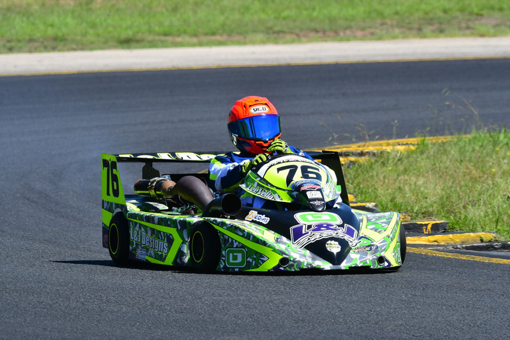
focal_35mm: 585
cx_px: 255
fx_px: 8290
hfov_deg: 3.5
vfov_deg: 2.4
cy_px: 170
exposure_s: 1/640
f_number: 11
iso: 500
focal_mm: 390
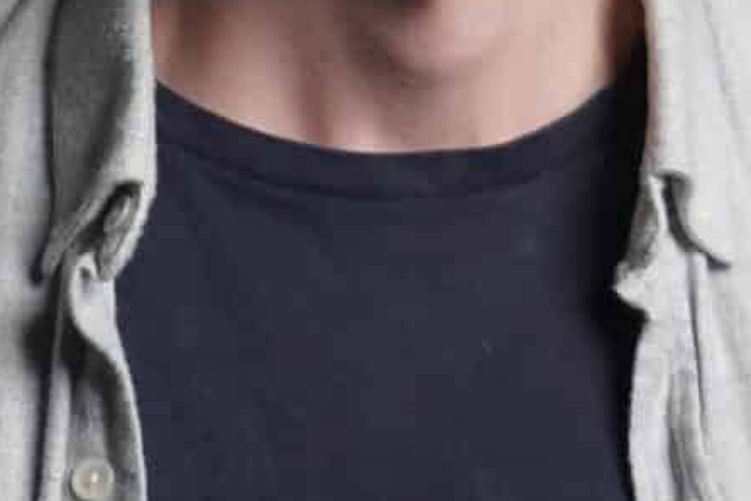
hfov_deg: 6.3
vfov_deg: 4.2
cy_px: -314
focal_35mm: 326
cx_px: 500
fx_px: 6800
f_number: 5
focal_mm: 59
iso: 8000
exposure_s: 1/160
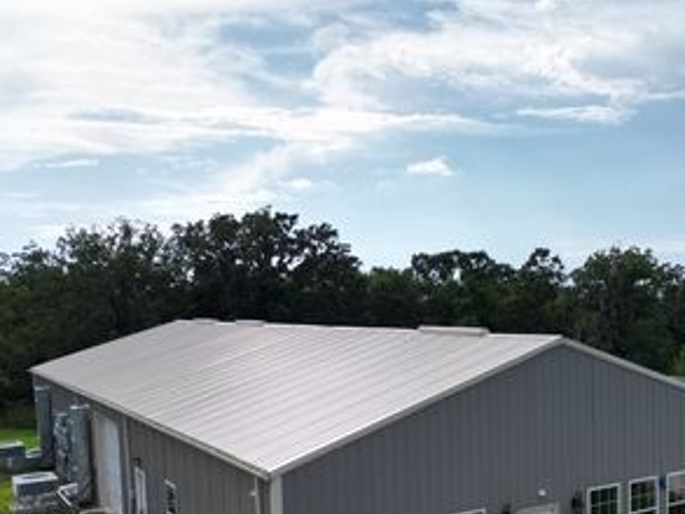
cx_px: 559
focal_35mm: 41
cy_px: 391
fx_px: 812
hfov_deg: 43.4
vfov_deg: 34.4
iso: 110
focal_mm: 6.72
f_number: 1.7
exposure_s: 1/5000
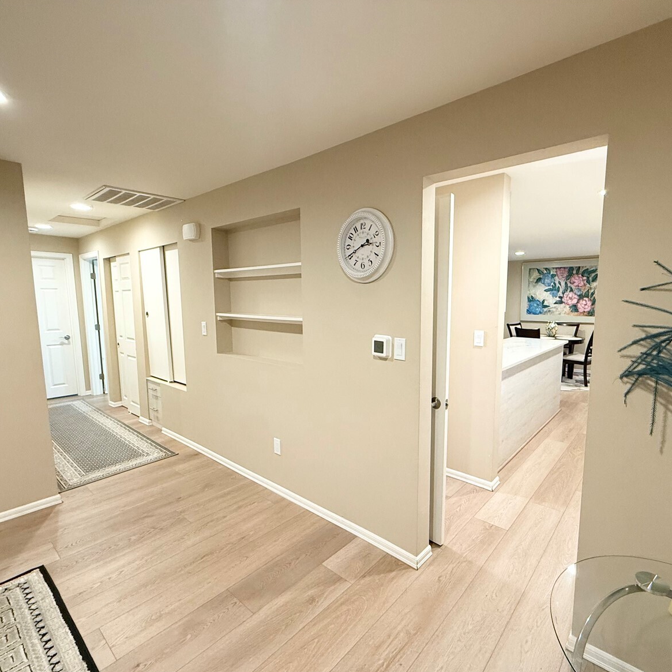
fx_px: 373
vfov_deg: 84.0
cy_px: 343
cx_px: 377
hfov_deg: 83.6
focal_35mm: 17
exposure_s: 1/60
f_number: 2.2
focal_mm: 2.22
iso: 320
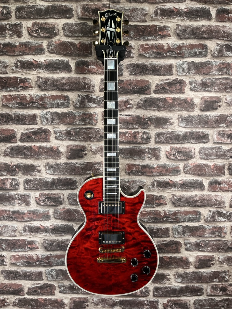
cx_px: 116
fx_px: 232
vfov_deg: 67.3
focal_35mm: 26
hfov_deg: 53.1
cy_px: 154
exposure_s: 1/122
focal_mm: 5.1
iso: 100
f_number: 1.6
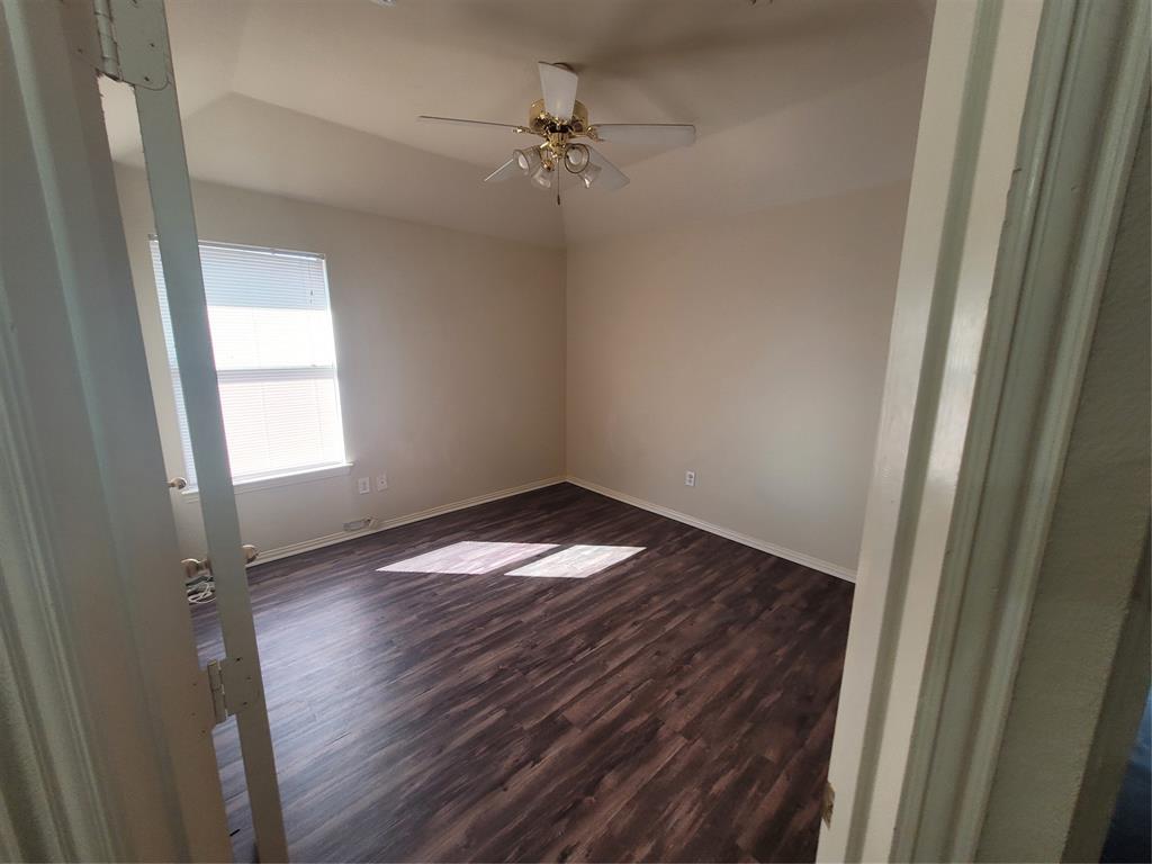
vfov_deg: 89.9
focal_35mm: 13
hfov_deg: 106.2
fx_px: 433
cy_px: 432
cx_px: 576
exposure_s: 1/60
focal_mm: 1.74
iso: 80
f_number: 2.2
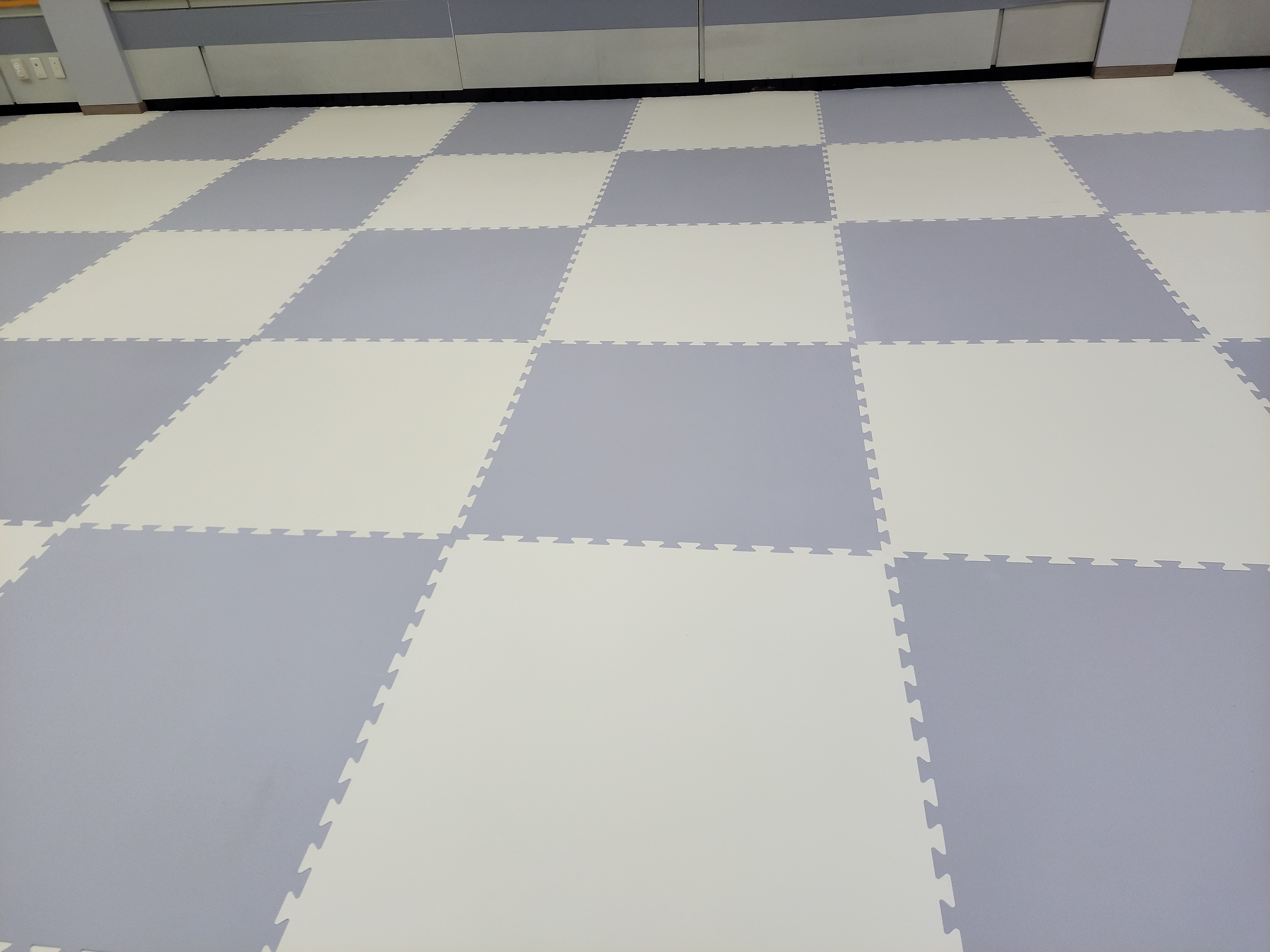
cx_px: 635
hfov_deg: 71.6
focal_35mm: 24
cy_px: 476
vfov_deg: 56.8
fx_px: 881
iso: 200
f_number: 1.8
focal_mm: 5.23
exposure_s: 1/120
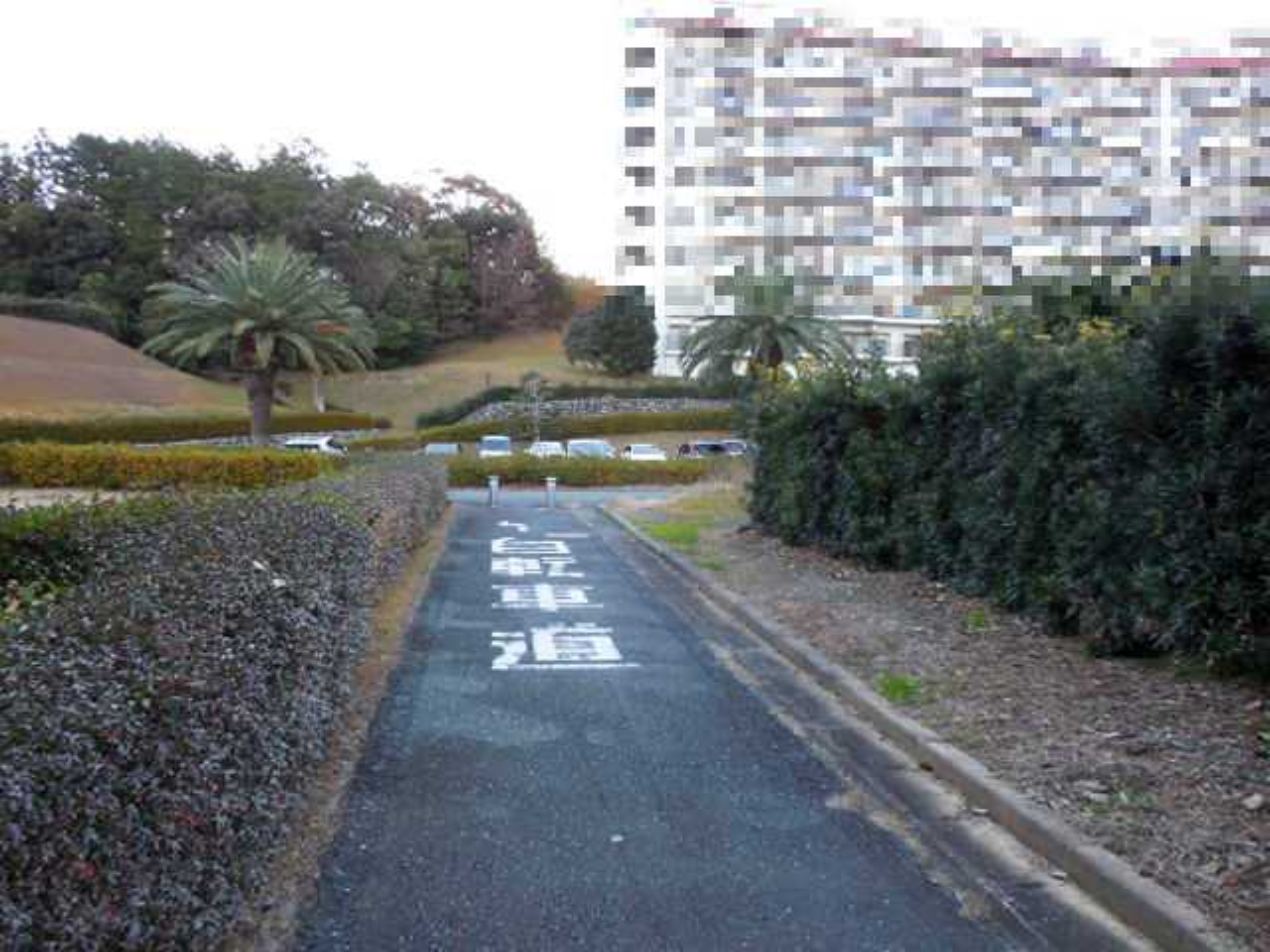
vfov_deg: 54.9
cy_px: 476
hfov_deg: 69.4
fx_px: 917
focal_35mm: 25
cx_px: 635
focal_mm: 4.5
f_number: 3.3
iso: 140
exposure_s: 1/30
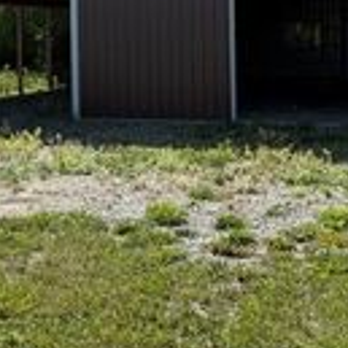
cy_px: 28
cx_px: 43
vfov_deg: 20.7
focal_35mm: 82
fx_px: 933
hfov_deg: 20.7
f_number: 1.78
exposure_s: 1/5319
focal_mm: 6.76
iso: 80
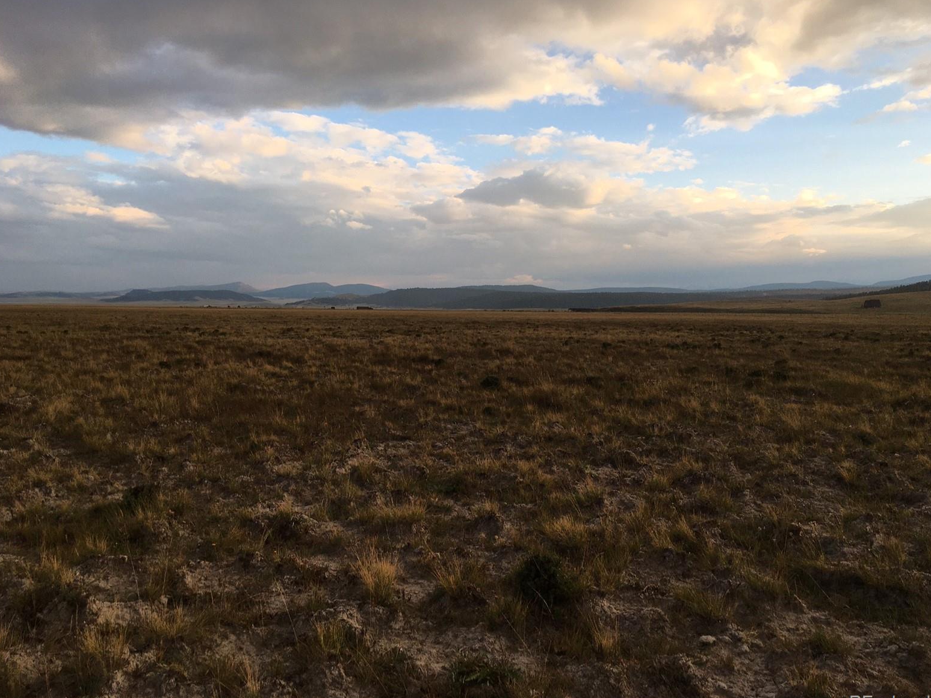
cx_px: 466
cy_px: 354
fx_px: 807
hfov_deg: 60.0
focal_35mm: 30
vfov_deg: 46.8
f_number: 2.2
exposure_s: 1/250
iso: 25
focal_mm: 4.15
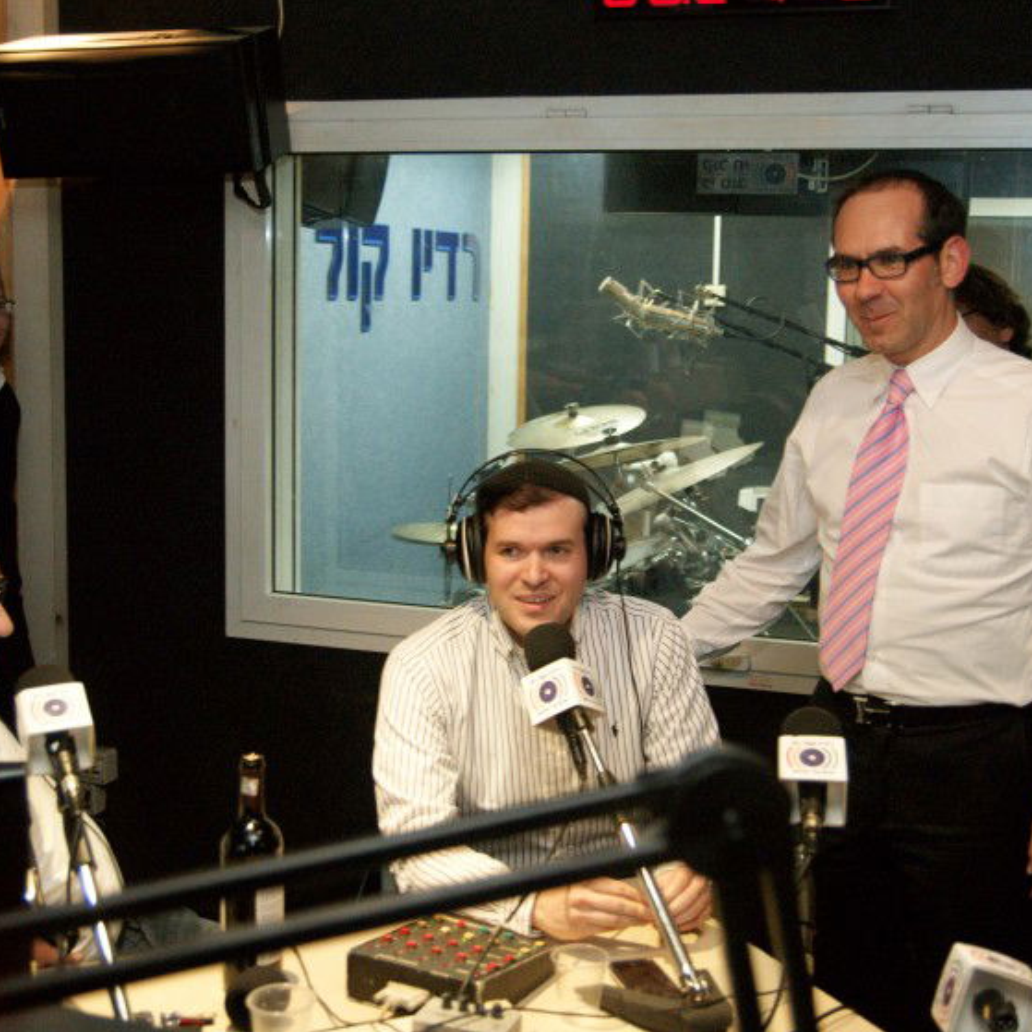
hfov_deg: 21.1
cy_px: 509
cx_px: 524
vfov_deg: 21.1
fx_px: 2766
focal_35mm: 82
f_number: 2.8
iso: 400
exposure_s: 1/60
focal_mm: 40
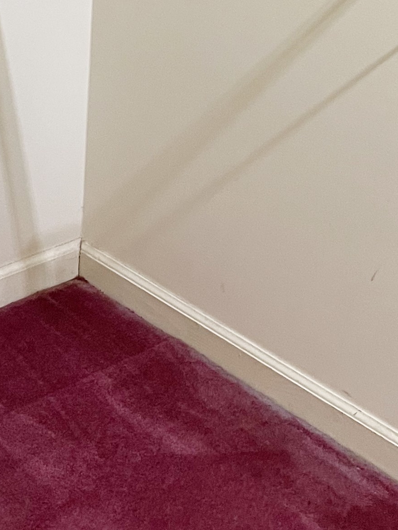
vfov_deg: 22.5
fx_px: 1196
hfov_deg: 18.8
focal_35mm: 78
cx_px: 266
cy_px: -148
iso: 200
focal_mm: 4.2
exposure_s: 1/60
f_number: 1.6
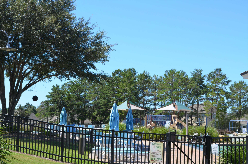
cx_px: 124
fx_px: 474
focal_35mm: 69
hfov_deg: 29.3
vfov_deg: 19.6
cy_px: 82
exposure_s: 1/250
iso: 160
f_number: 8
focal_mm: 46
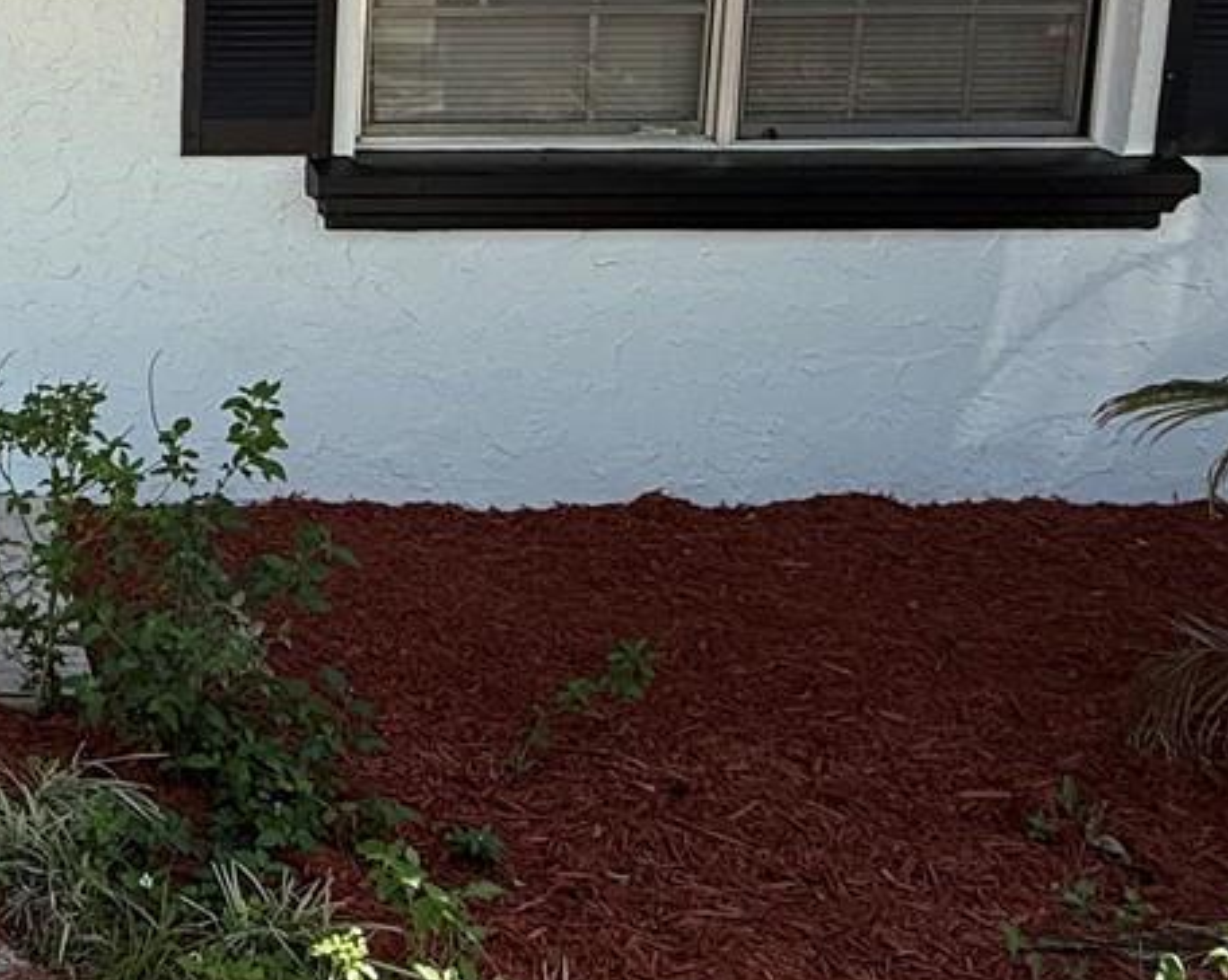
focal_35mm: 48
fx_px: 1743
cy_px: 132
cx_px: -121
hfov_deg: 33.8
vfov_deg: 30.3
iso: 50
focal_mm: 2.22
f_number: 2.2
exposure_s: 1/390
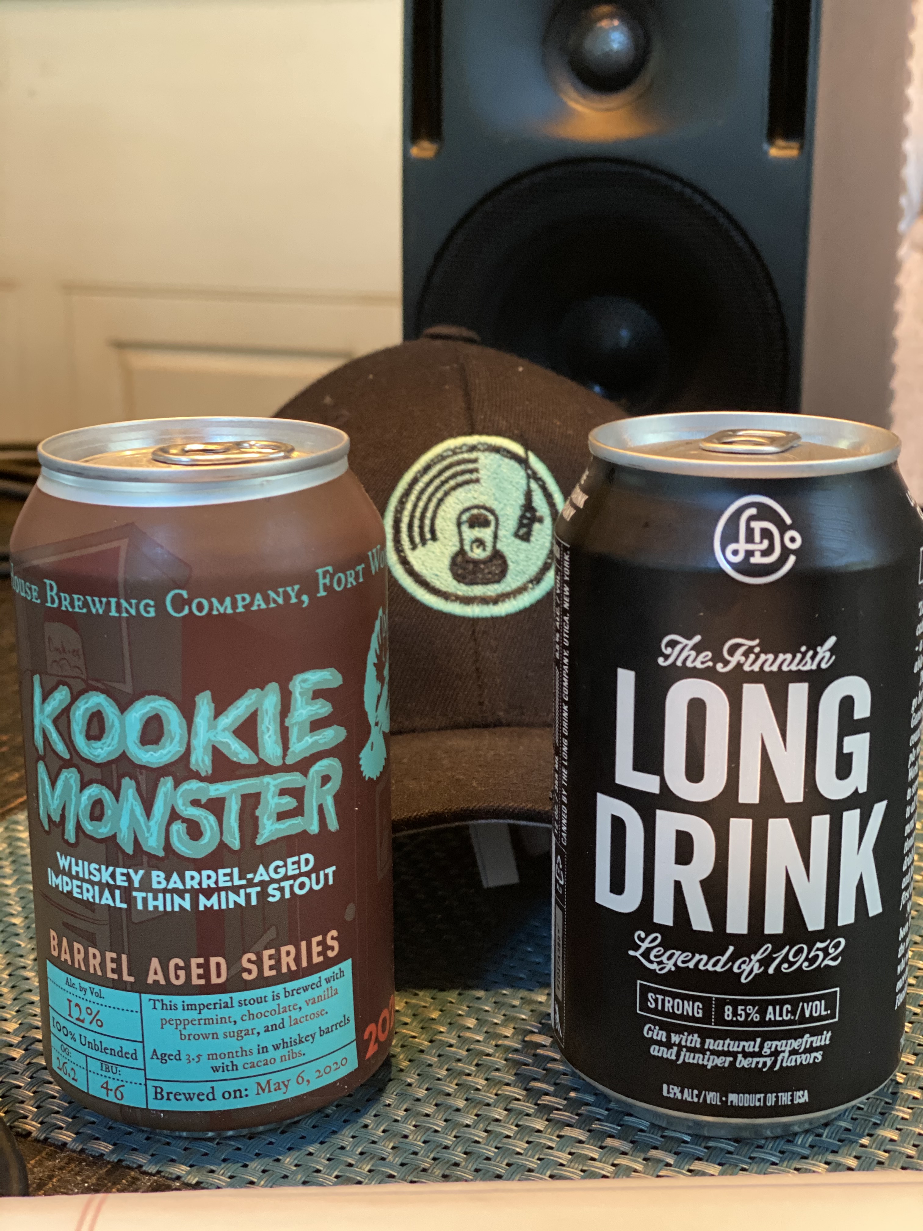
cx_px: 462
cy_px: 616
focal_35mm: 52
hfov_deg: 28.0
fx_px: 1849
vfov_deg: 36.8
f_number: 2
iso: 500
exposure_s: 1/15
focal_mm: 6
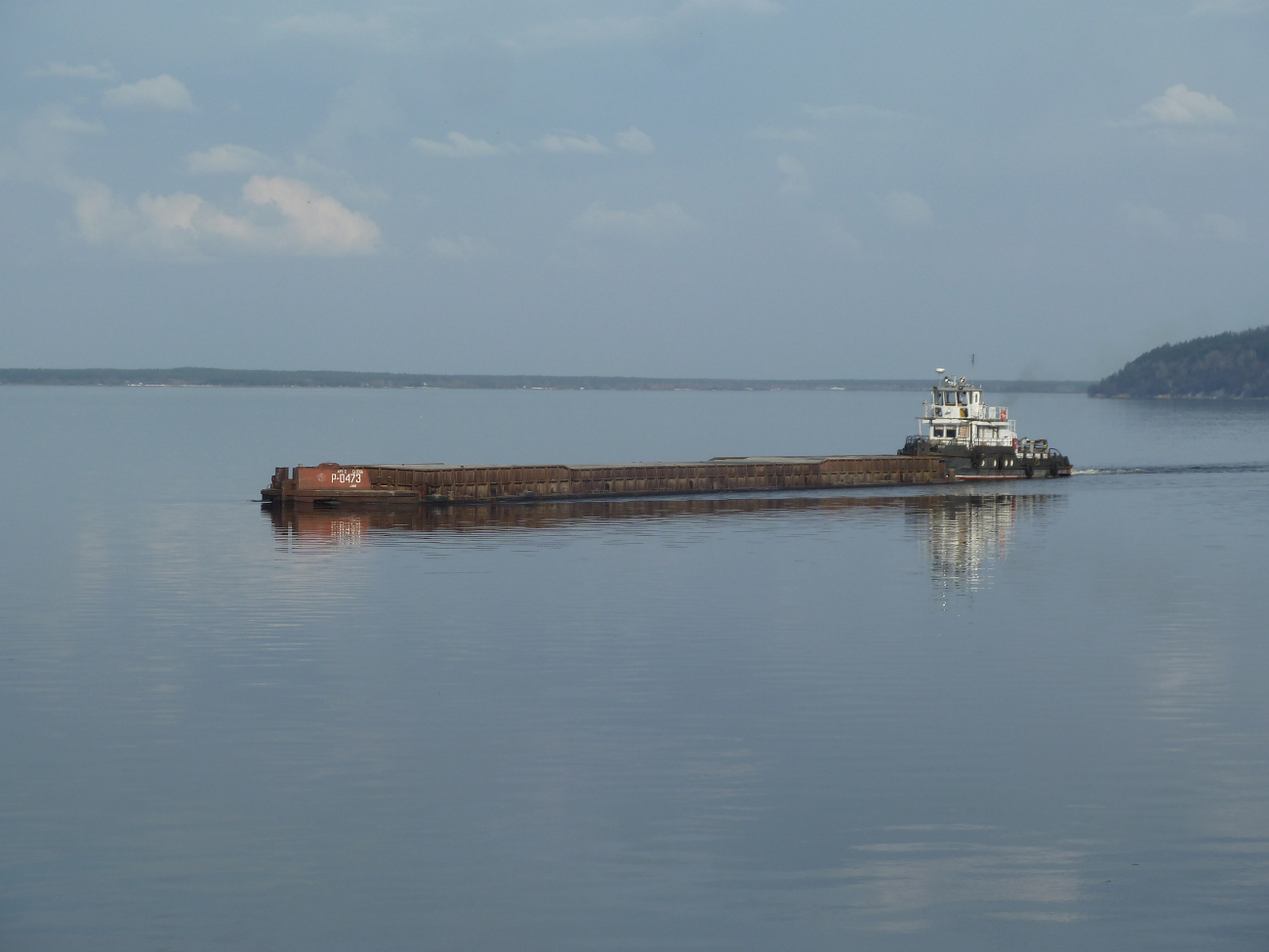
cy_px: 476
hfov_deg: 17.7
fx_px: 4069
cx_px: 634
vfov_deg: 13.3
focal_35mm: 111
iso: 80
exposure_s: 1/500
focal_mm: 18.2
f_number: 5
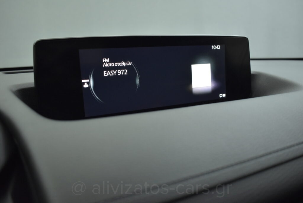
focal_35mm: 32
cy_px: 102
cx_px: 152
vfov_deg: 41.8
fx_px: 265
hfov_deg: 59.5
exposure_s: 1/100
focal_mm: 21
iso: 1600
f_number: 3.8
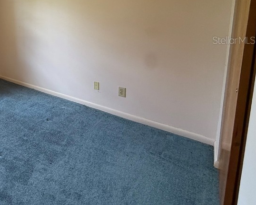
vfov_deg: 51.4
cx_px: 14
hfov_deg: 54.9
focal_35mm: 26
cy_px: 40
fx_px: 197
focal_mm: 2.22
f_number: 2.2
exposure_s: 1/120
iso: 125
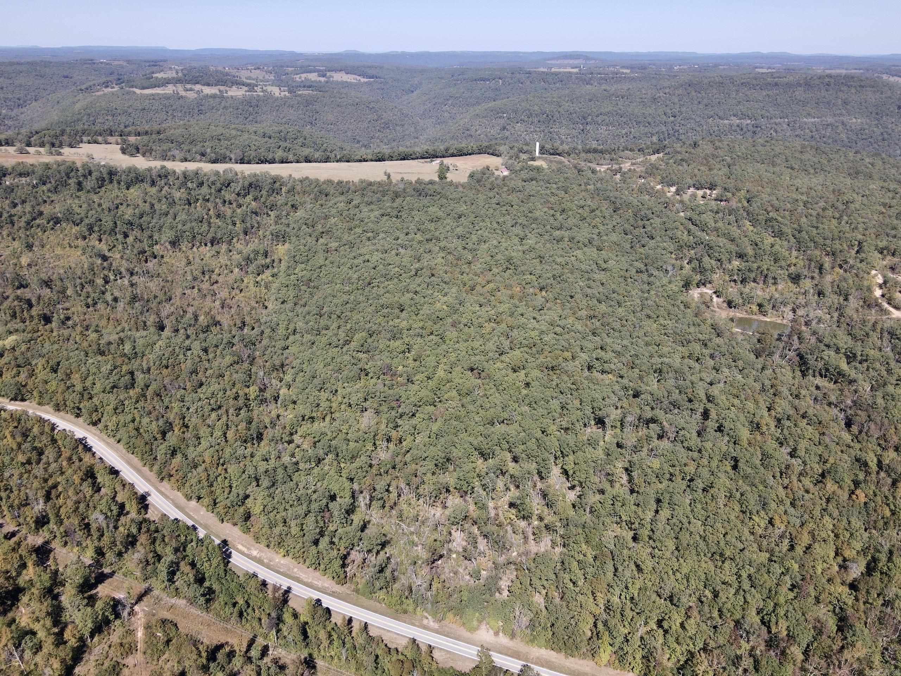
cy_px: 338
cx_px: 450
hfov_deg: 71.6
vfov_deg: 56.8
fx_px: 625
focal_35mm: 24
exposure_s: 1/15
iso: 200
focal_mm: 4.5
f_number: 2.8
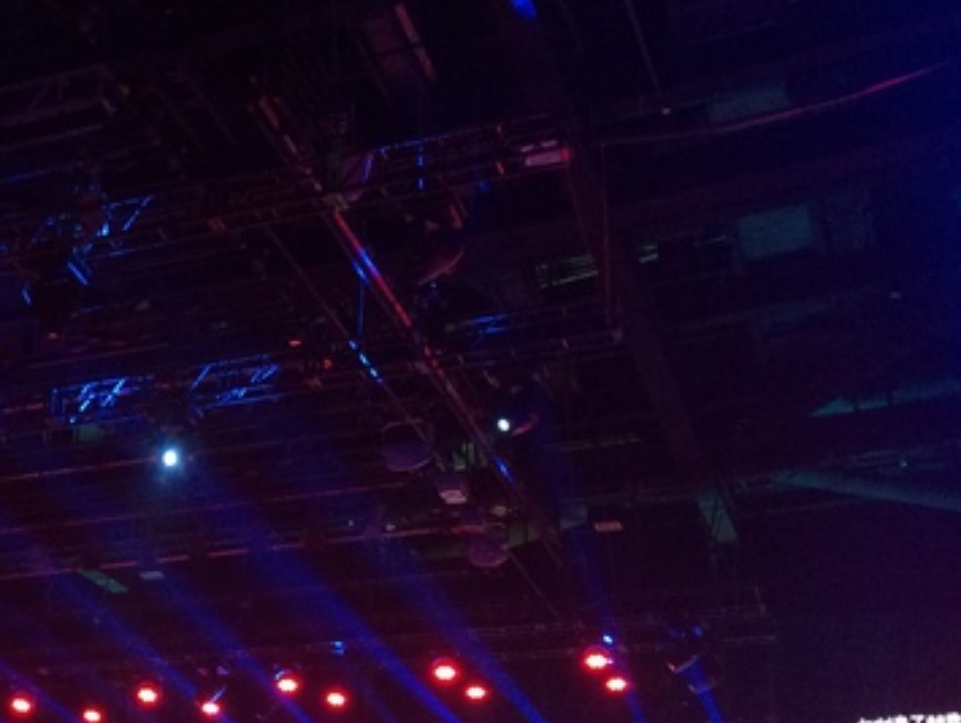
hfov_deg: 29.6
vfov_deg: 23.3
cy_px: 590
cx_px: 54
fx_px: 1723
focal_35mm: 62
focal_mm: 4.15
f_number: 2.2
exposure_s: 1/30
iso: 160
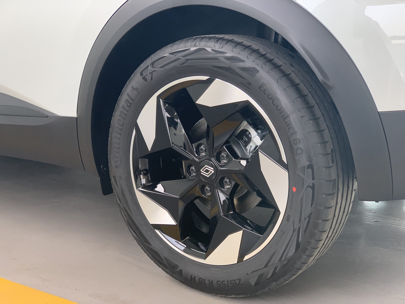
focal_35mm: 52
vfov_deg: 28.0
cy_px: 152
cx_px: 202
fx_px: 608
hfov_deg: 36.8
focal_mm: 6
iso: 125
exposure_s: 1/79
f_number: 2.4
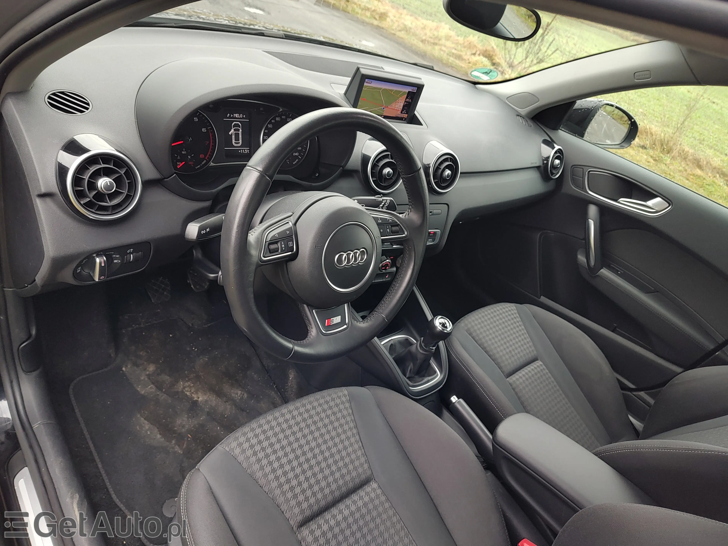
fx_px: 484
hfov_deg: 73.9
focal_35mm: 23
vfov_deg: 58.9
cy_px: 273
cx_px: 364
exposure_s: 1/100
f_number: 1.8
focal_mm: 5.56
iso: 270
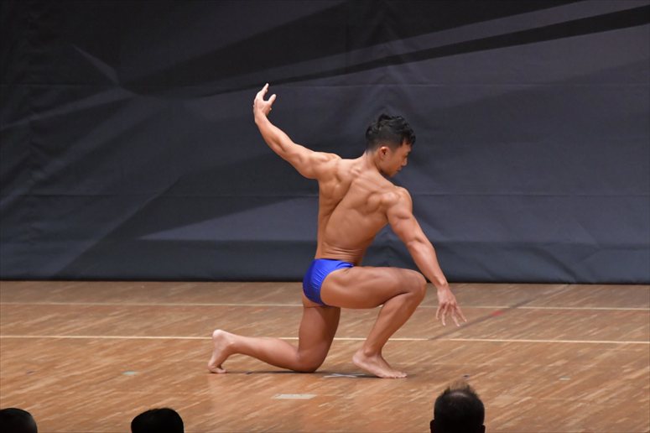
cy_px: 216
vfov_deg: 4.6
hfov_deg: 6.9
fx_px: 5414
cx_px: 325
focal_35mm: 300
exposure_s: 1/400
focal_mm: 200
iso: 6400
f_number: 5.6
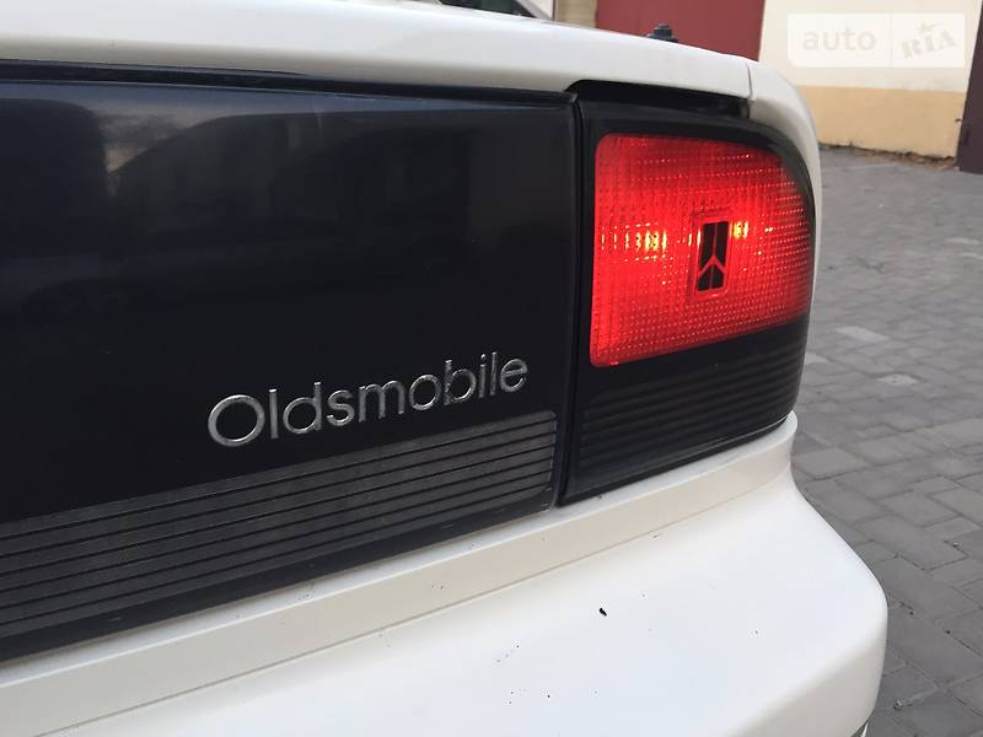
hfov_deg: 61.7
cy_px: 368
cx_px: 492
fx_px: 824
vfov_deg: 48.2
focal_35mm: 29
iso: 80
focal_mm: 4.2
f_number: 2.2
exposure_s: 1/33
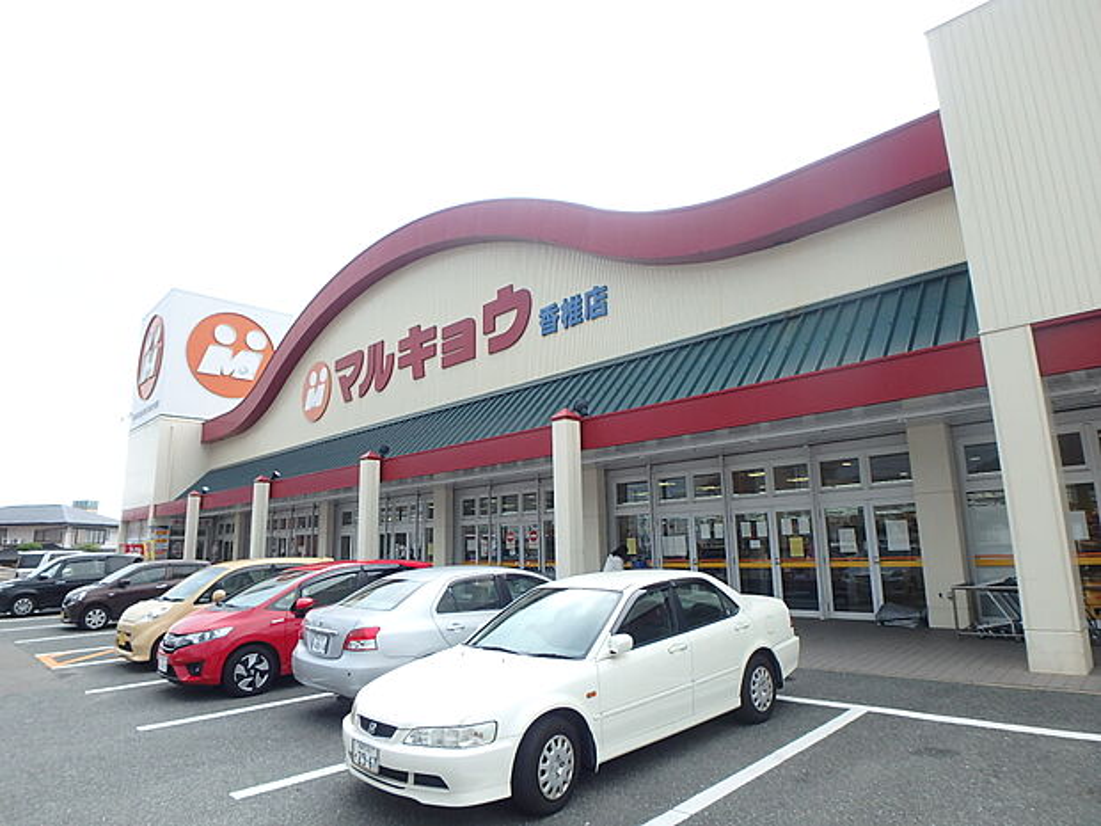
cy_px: 413
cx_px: 550
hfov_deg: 79.0
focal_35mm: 21
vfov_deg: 63.4
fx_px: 668
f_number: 3.5
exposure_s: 1/400
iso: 125
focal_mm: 3.7
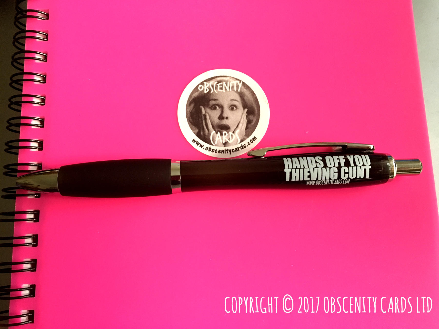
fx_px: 368
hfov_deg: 61.7
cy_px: 164
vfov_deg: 48.2
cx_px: 220
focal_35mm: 29
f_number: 2.2
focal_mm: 4.15
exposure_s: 1/25
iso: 200
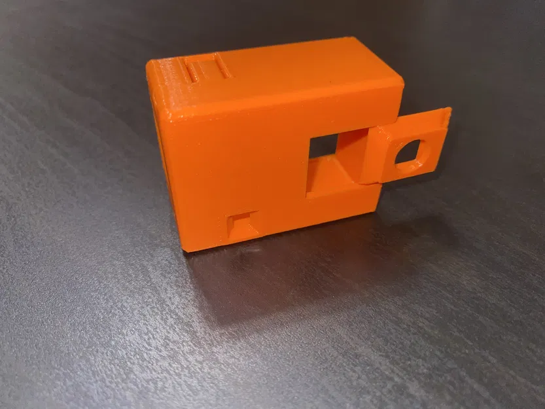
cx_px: 272
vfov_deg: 53.1
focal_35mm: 26
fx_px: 409
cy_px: 204
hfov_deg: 67.3
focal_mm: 4.25
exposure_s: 1/22
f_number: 1.8
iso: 32
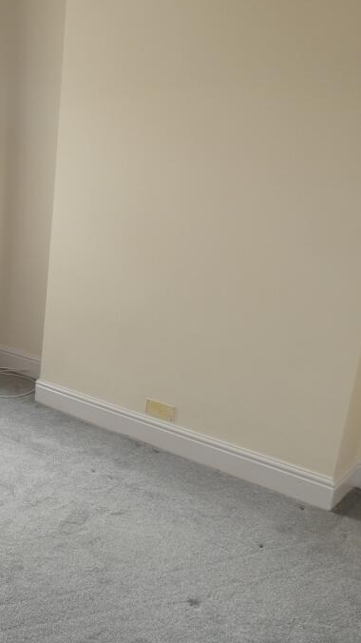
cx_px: -84
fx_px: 562
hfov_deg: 29.9
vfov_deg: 59.4
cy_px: 341
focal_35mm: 33
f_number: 2.8
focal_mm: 3.6
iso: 80
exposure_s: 1/60
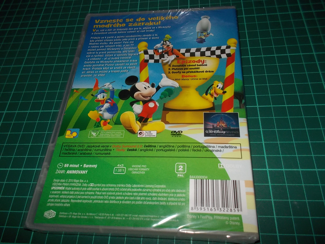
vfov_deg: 48.2
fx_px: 272
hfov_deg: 61.7
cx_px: 162
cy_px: 122
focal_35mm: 29
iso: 200
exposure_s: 1/30
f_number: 3.3
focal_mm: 4.1
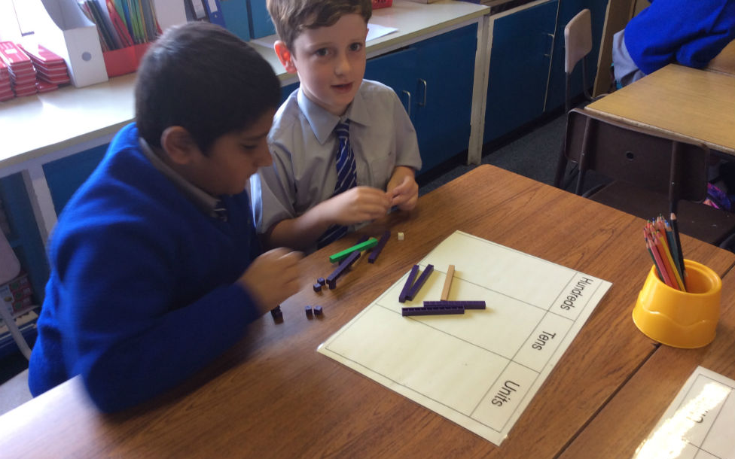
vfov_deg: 37.3
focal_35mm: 34
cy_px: 227
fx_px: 681
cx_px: 368
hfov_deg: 56.7
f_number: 2.4
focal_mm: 3.3
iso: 32
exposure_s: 1/30
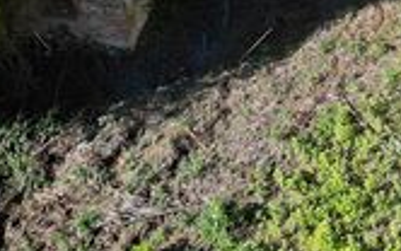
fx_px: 1509
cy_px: -428
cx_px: 633
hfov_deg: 14.0
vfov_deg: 8.4
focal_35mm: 138
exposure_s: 1/2000
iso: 150
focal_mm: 6.72
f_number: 1.7
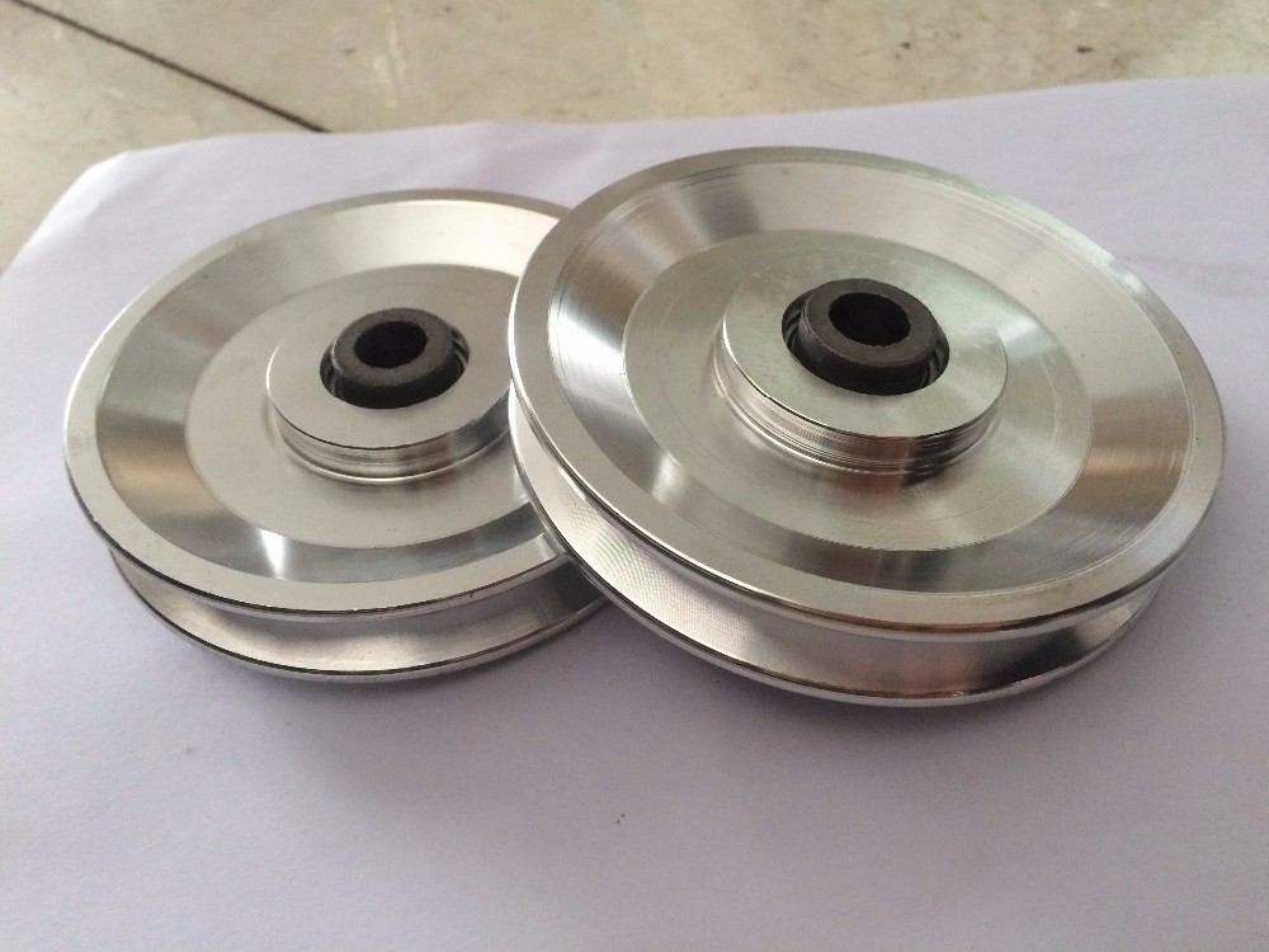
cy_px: 476
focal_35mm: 29
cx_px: 634
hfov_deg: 61.7
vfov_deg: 48.2
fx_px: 1063
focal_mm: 4.15
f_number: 2.2
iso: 250
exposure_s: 1/33
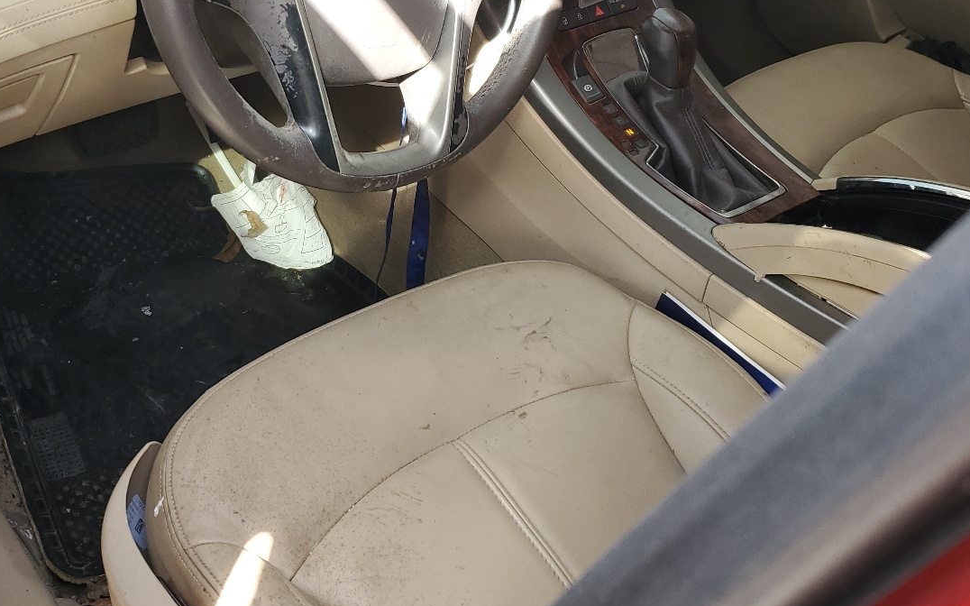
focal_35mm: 41
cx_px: 363
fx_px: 1084
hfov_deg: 47.8
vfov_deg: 30.6
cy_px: 142
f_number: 1.5
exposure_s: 1/137
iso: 50
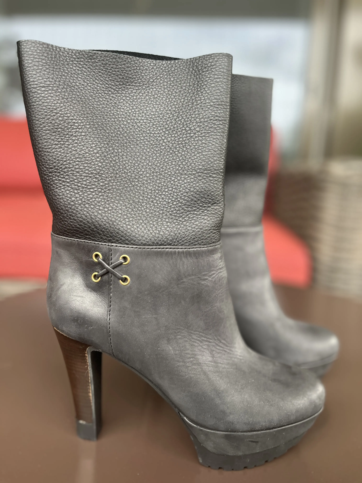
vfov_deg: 67.3
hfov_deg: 53.1
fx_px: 363
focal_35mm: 26
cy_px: 242
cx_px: 181
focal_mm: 5.1
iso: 100
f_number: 1.6
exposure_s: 1/121
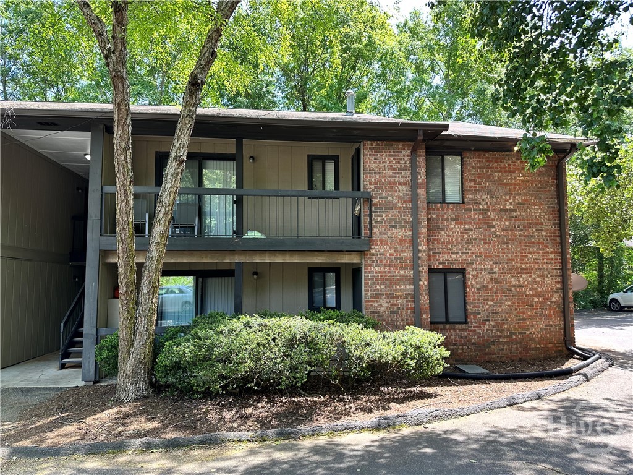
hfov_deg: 71.6
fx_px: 439
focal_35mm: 24
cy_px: 238
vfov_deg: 56.8
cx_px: 316
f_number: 1.78
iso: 80
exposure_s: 1/287
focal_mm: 6.86
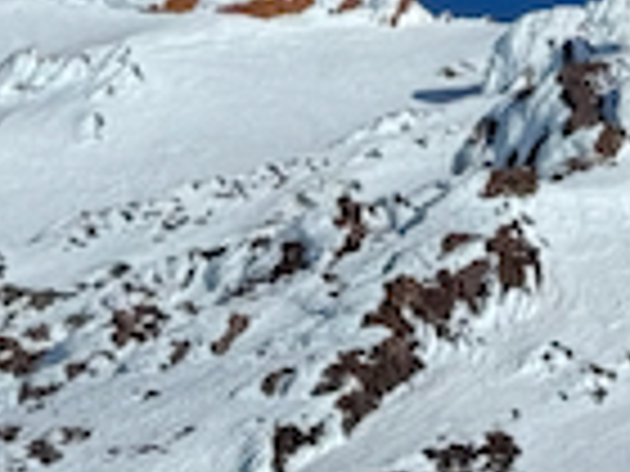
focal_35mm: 219
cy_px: -270
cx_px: 1274
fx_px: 3986
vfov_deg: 6.7
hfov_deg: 8.5
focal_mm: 6.76
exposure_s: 1/15385
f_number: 1.78
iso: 80
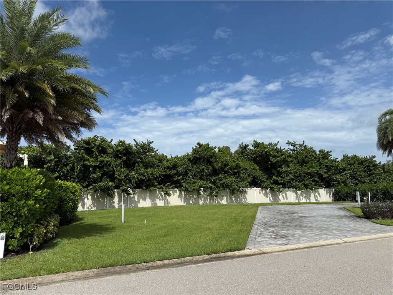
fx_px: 272
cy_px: 148
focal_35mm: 24
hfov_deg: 71.6
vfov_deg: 56.8
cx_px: 196
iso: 80
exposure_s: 1/8130
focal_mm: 6.76
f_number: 1.78
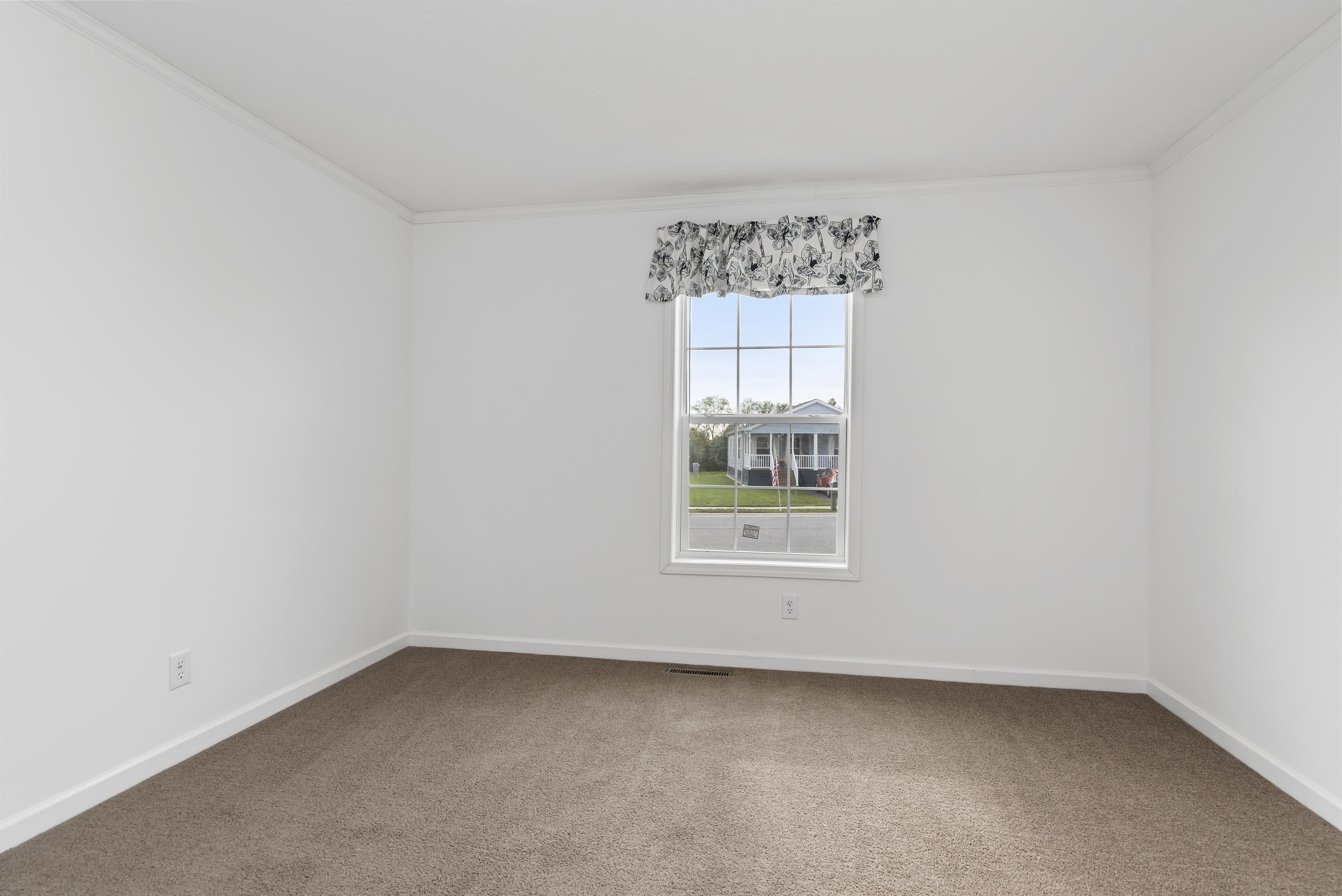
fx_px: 634
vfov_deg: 70.5
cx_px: 671
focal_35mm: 17
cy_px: 448
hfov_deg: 93.3
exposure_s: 1/15
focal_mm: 17
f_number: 7.1
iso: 400
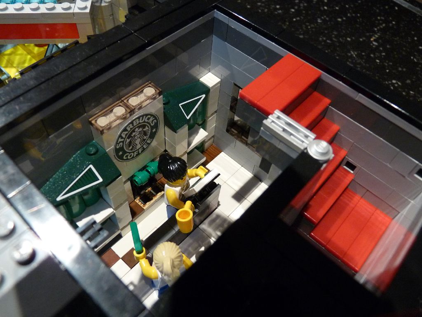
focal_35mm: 29
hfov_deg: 61.7
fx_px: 354
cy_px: 158
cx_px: 211
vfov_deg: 48.2
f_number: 2.8
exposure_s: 1/30
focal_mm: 5.2
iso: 400
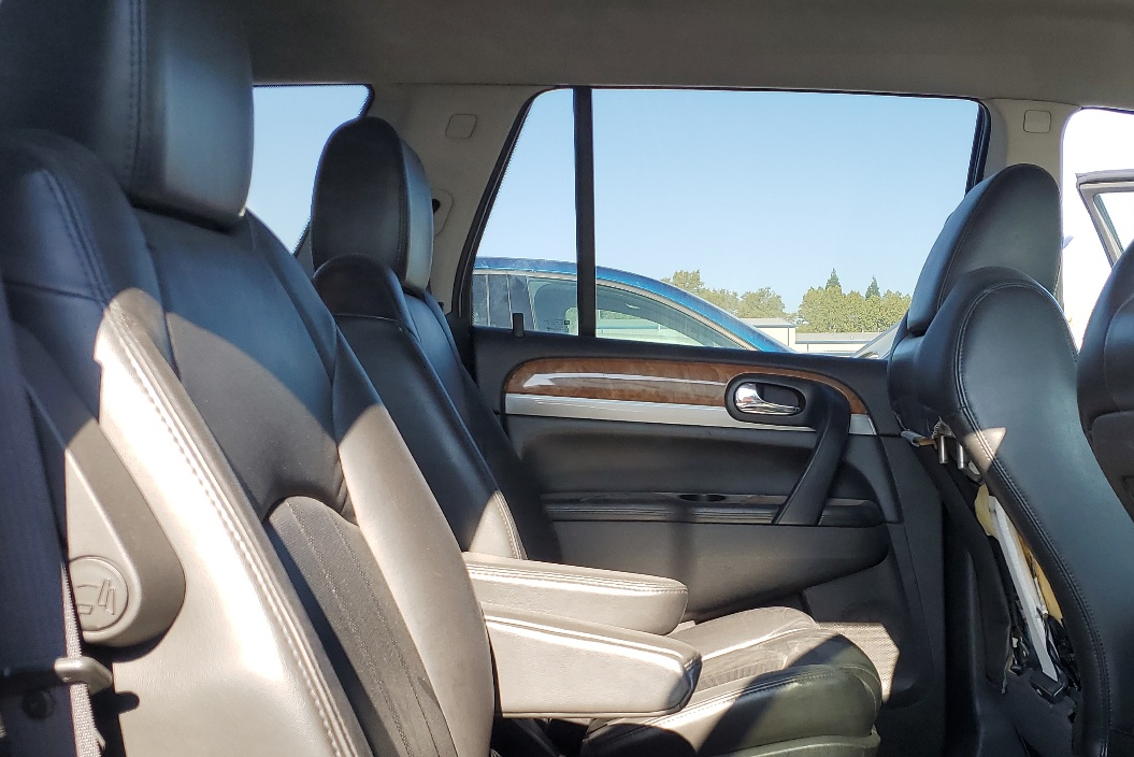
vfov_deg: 32.0
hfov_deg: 46.7
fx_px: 1292
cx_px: 755
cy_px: 571
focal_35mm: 41
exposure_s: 1/400
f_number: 1.5
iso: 50
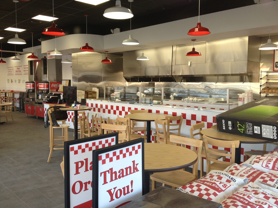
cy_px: 103
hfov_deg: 51.3
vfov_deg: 39.7
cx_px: 143
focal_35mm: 36
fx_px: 289
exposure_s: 1/60
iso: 80
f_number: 2.4
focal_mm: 4.28
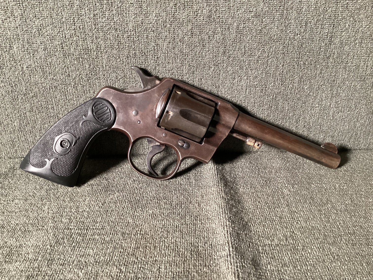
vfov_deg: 45.4
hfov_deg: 58.3
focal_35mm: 31
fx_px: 334
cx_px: 186
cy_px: 140
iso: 400
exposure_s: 1/30
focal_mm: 3.3
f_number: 2.4
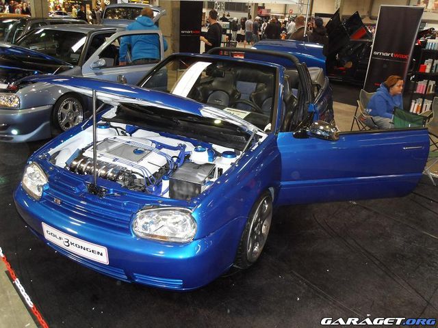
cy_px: 164
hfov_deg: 63.4
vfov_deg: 49.7
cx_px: 219
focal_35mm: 28
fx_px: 354
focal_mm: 6
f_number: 2.8
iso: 240
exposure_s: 1/45
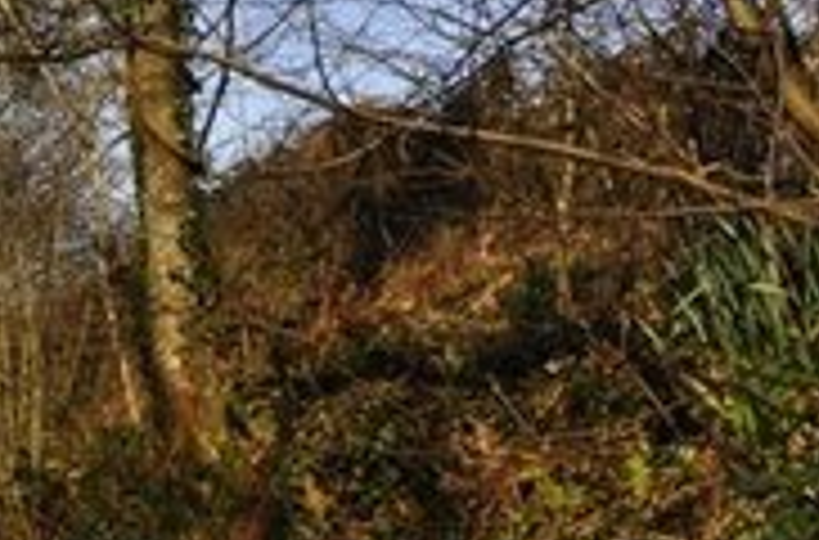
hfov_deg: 16.4
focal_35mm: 115
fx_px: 2607
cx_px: -382
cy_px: 475
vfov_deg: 11.8
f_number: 9
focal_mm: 26
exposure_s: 1/320
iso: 400
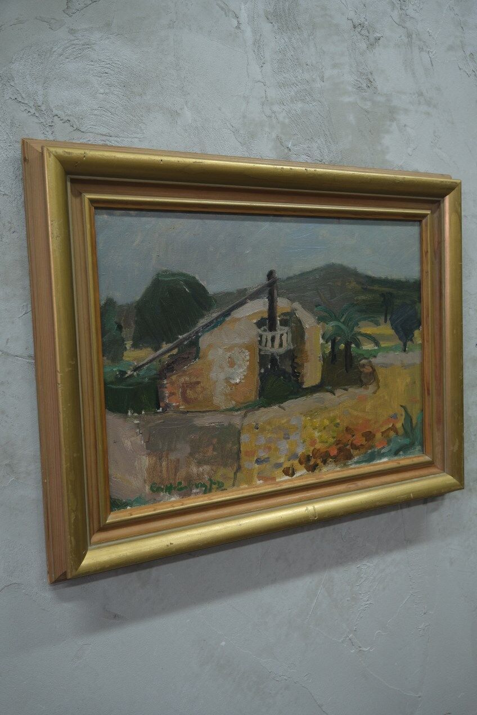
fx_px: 656
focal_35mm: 33
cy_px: 358
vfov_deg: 57.2
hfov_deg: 40.0
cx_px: 238
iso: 1000
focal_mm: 22.3
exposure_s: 1/30
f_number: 4
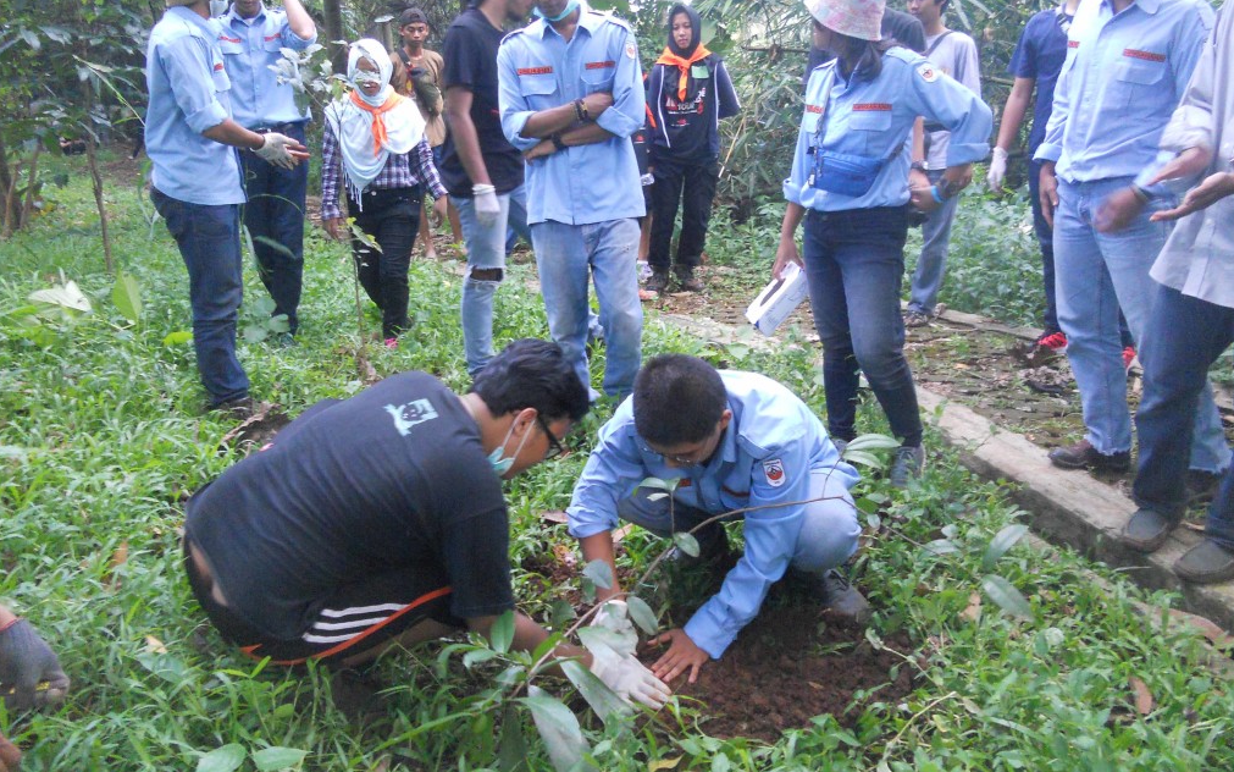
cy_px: 322
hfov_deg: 64.6
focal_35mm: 29
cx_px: 619
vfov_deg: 43.0
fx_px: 975
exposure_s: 1/40
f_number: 3.2
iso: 400
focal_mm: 4.9
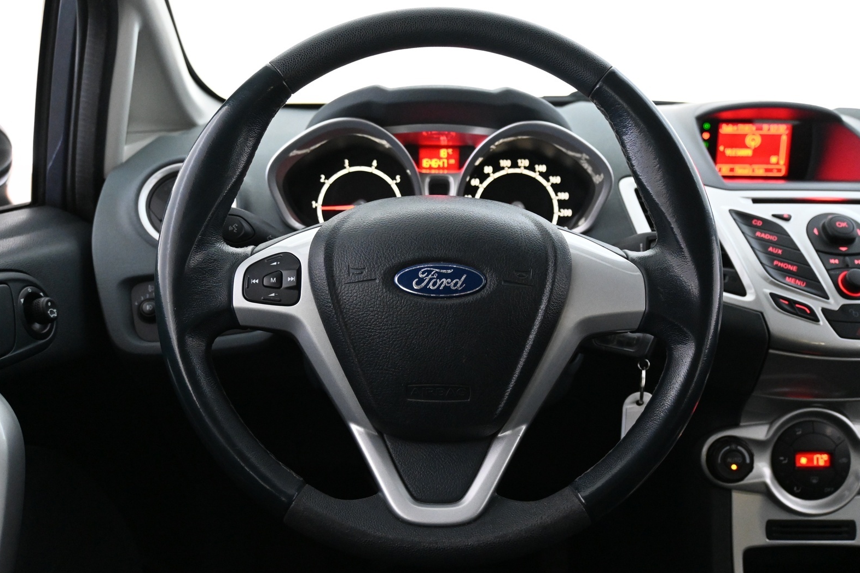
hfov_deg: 54.7
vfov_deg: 38.1
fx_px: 831
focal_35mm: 35
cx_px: 438
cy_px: 285
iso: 4000
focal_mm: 22.5
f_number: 4
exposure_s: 1/40
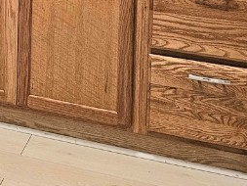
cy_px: -165
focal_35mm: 93
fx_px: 664
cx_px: -95
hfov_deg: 19.1
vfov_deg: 13.9
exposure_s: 1/120
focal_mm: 6.3
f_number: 1.7
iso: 320
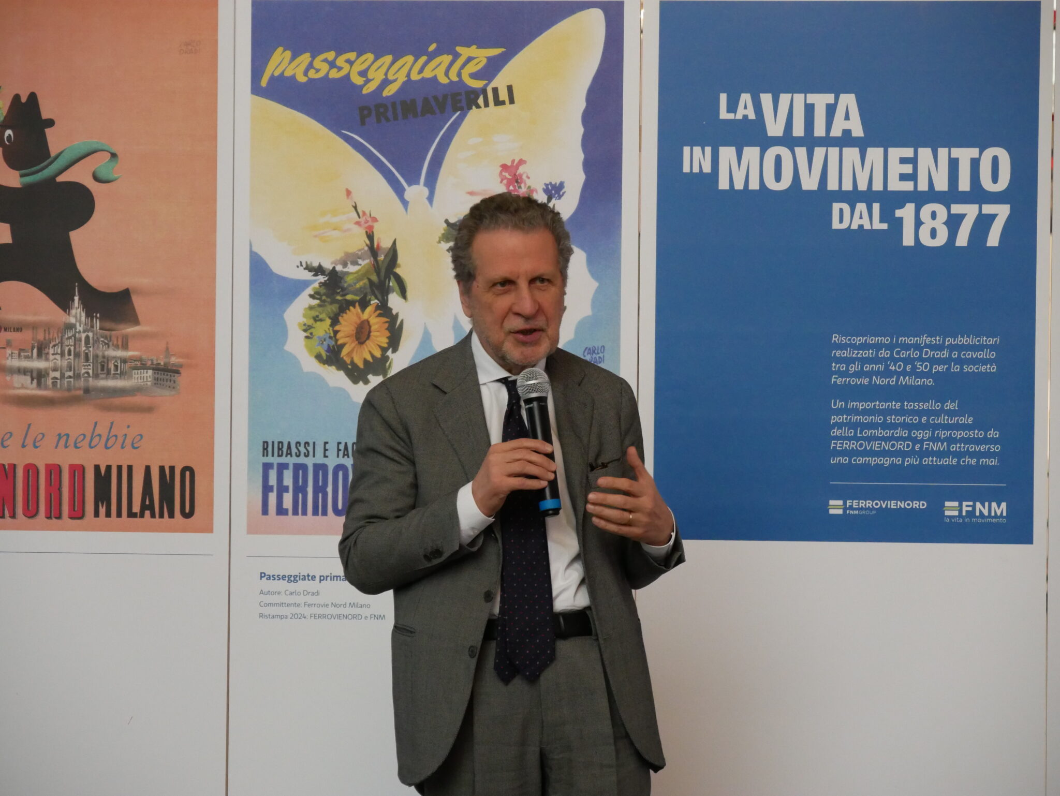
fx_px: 5147
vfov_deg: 8.8
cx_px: 530
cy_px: 398
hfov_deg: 11.8
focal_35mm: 168
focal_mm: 84
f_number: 5.4
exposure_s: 1/200
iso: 3200
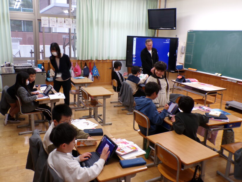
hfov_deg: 56.8
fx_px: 224
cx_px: 121
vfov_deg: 44.2
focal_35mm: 32
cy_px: 91
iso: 158
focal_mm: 5.8
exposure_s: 1/34
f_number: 3.2
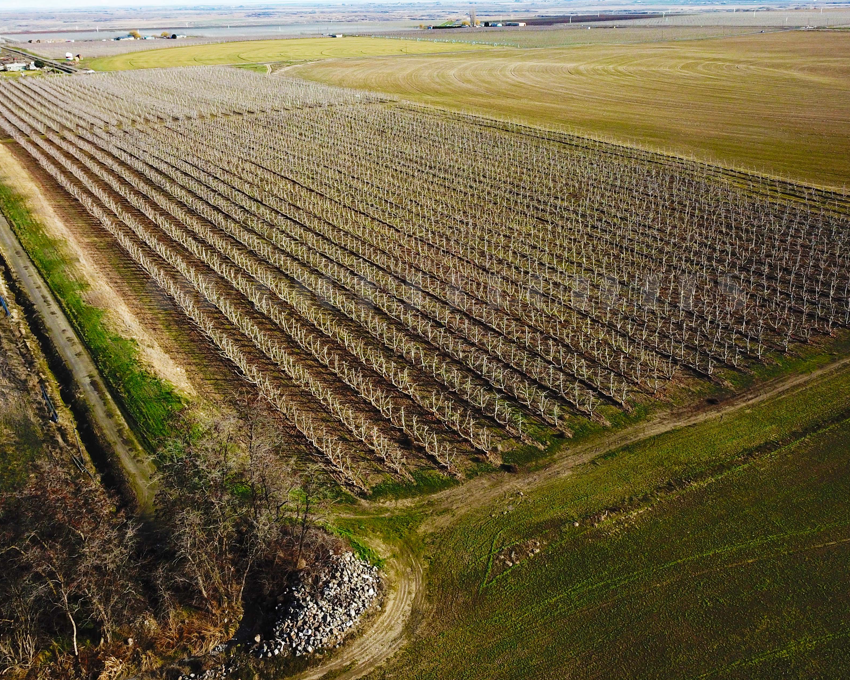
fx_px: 805
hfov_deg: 55.6
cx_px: 439
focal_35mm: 32
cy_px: 291
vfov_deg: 45.7
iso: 100
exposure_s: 1/1066
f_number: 2.2
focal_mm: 4.73
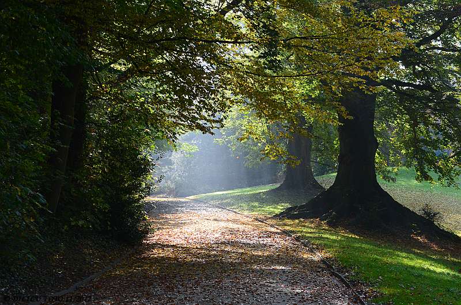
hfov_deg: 15.9
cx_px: 230
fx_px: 1649
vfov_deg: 10.6
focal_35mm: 129
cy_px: 152
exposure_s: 1/60
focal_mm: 86
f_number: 10
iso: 280
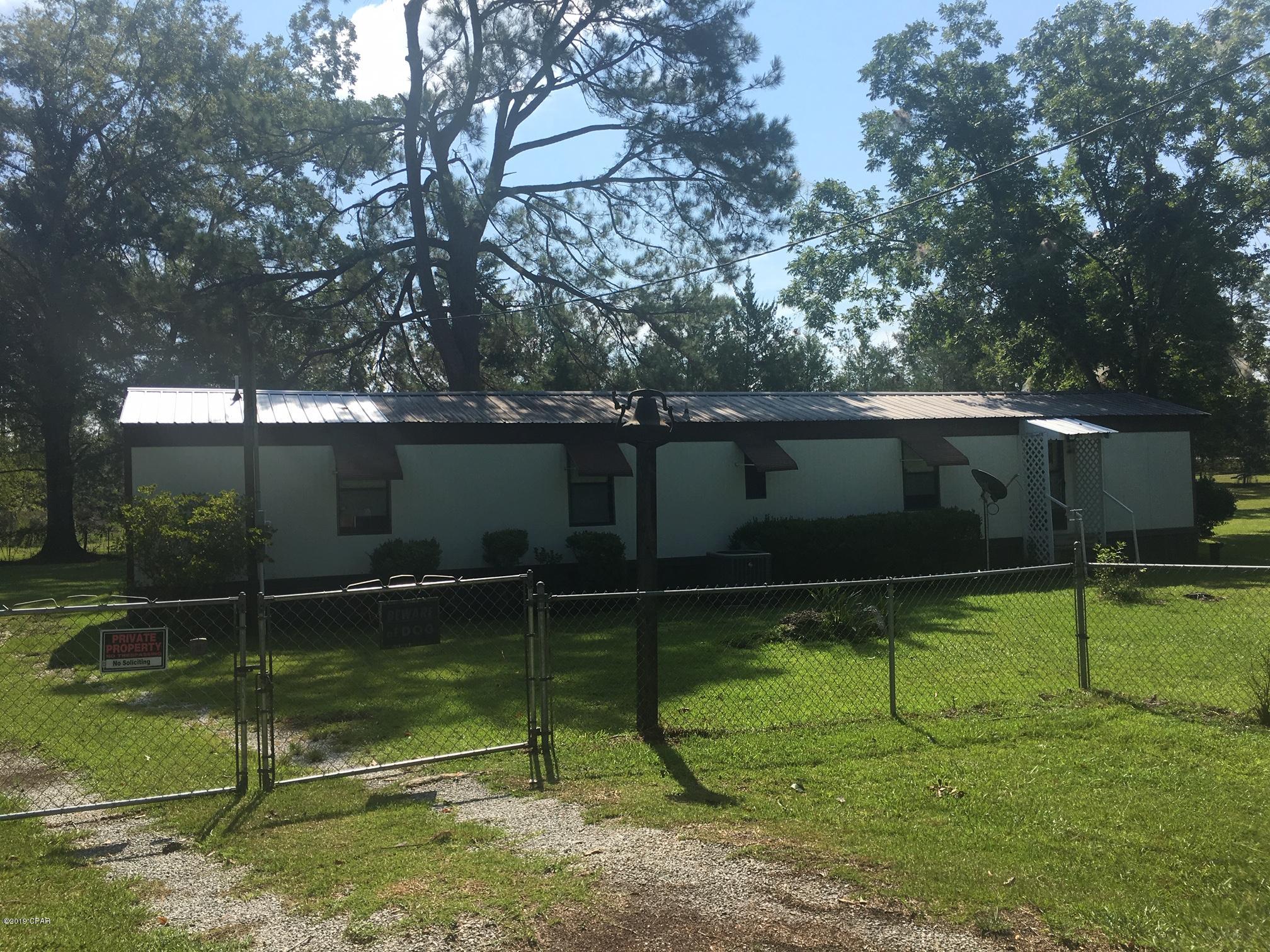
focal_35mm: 29
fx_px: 1064
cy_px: 476
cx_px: 635
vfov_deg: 48.2
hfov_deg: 61.7
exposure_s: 1/1570
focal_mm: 4.15
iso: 25
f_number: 2.2
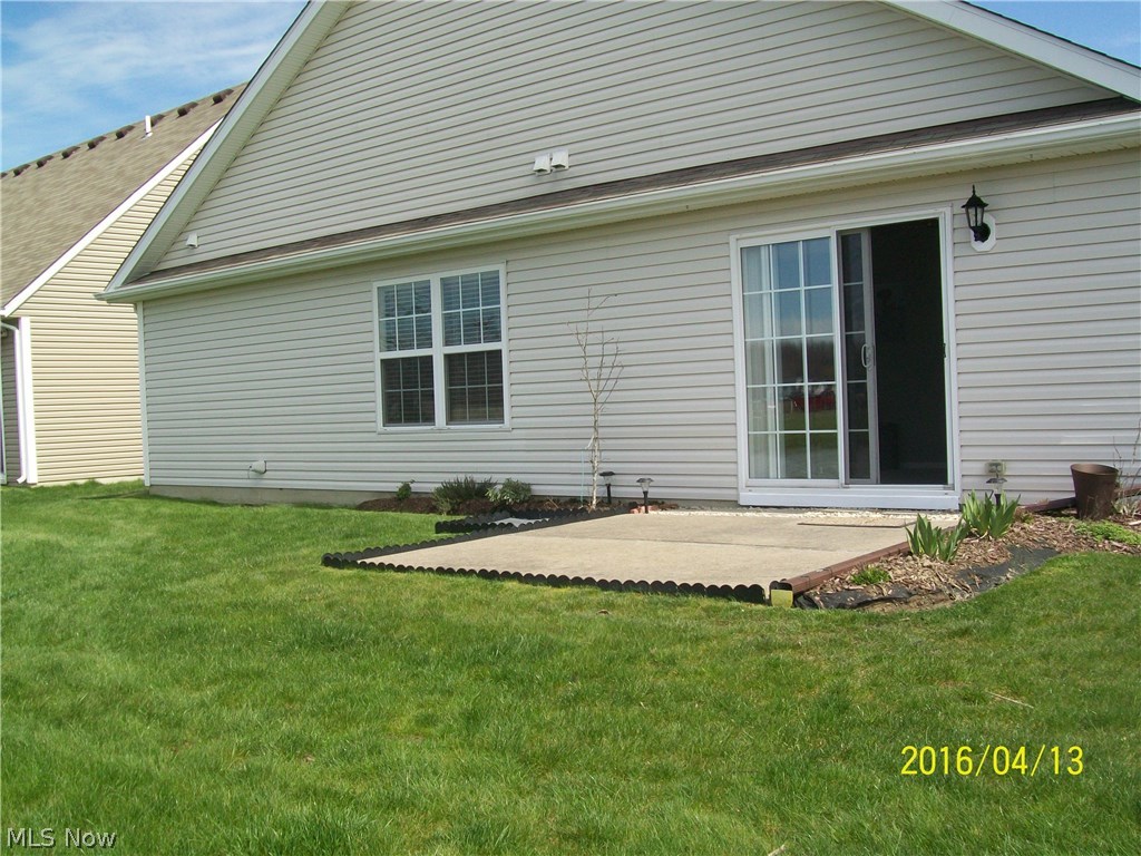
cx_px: 570
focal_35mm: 36
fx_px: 1187
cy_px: 428
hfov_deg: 51.4
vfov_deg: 39.7
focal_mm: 6
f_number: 4.8
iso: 64
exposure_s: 1/400
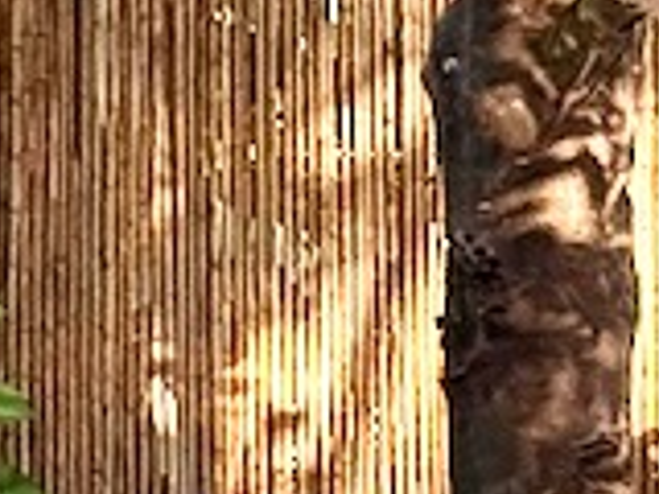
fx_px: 7310
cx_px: -1911
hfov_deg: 4.7
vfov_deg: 3.9
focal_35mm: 384
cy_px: 564
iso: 64
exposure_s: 1/260
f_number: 1.78
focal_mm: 6.76
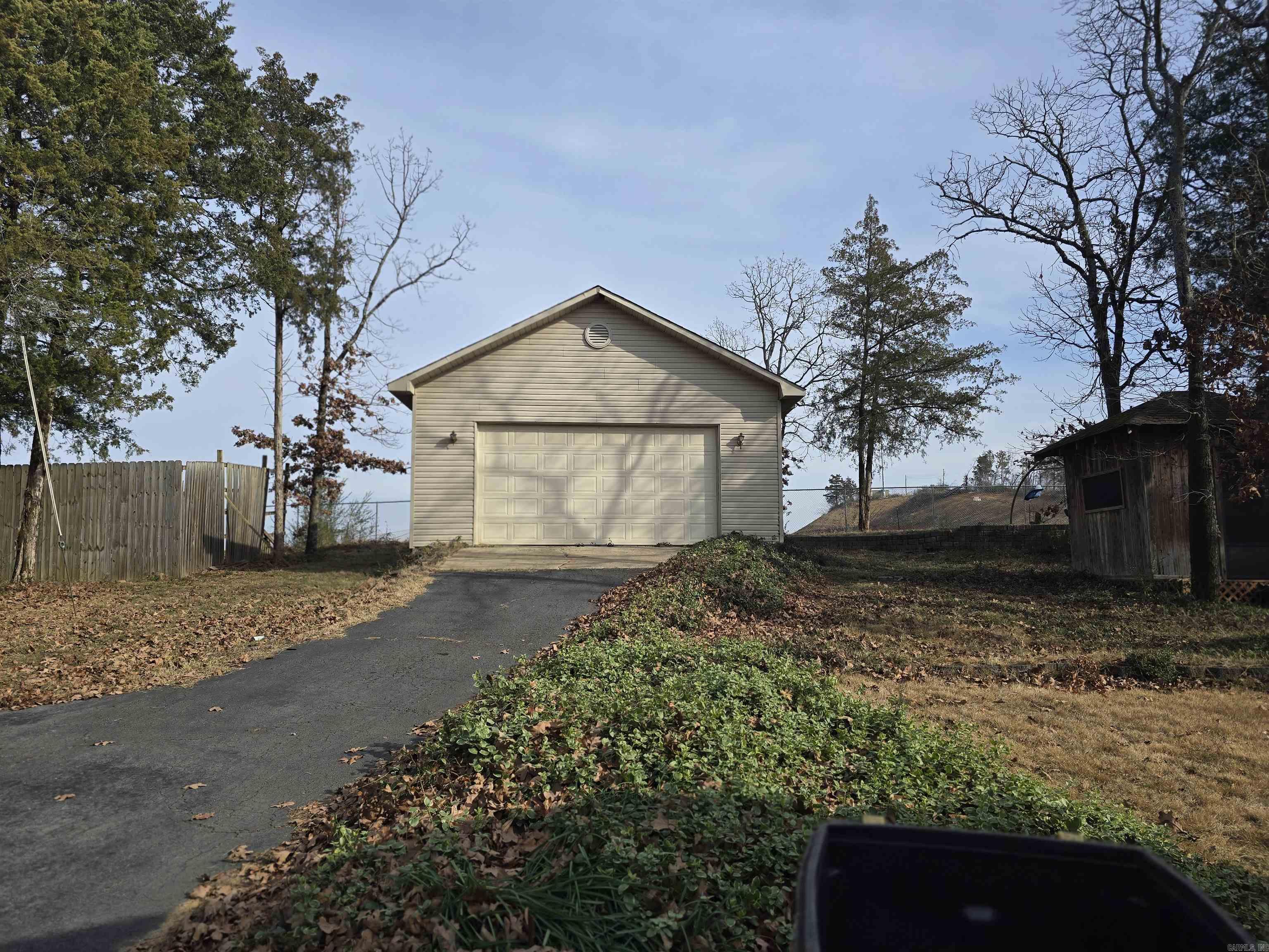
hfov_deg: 73.9
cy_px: 476
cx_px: 634
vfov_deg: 58.9
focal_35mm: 23
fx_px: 843
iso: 12
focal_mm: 6.3
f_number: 1.7
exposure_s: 1/818
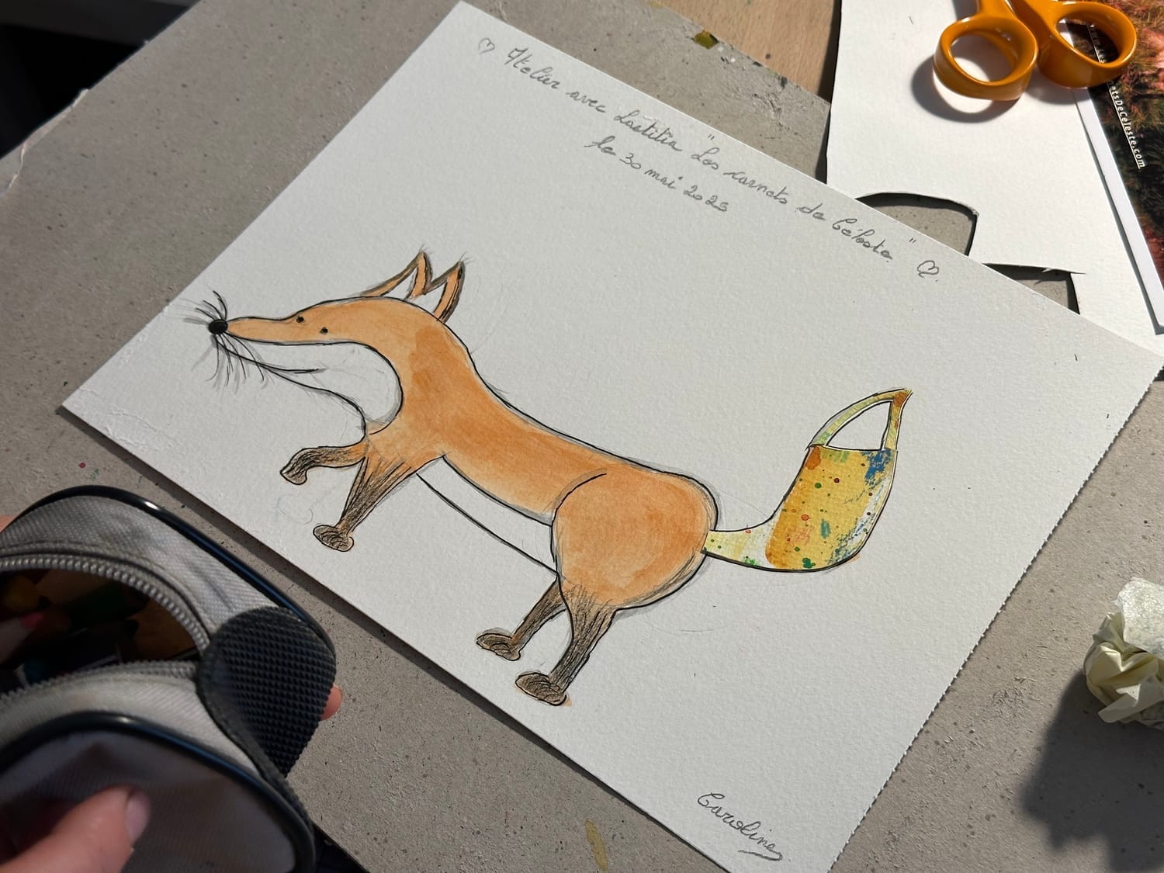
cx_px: 582
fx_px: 1614
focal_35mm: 48
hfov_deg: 39.7
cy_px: 436
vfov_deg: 30.3
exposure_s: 1/100
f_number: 1.78
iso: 50
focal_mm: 6.86
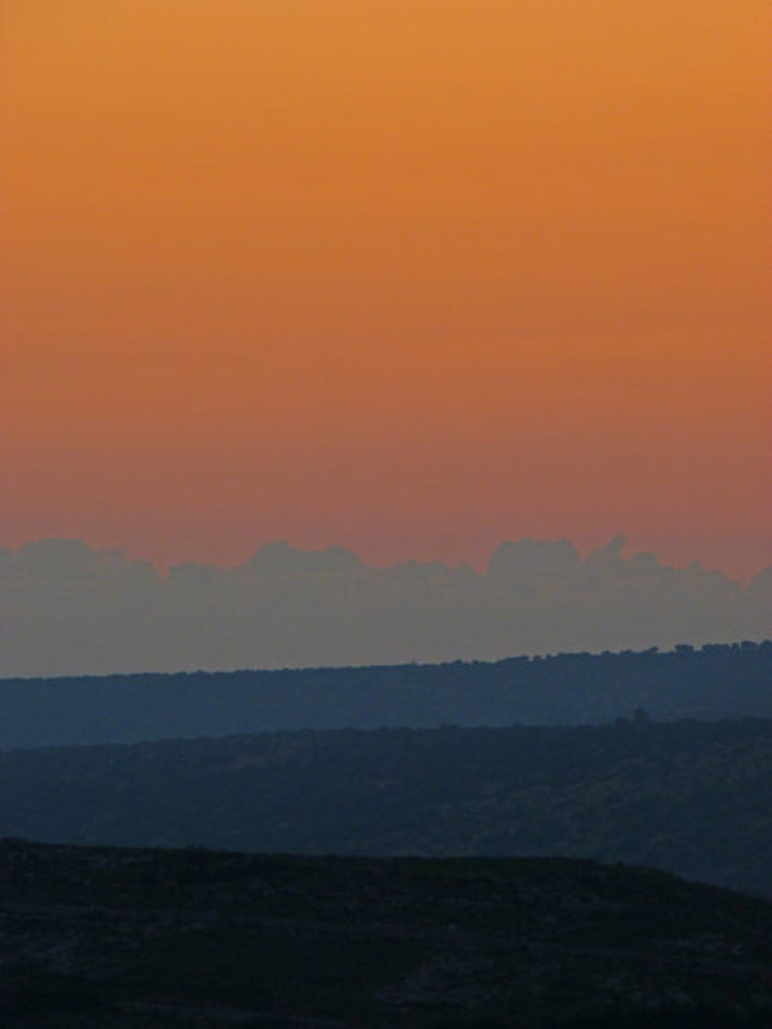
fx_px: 13441
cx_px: 386
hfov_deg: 3.3
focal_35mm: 452
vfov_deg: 4.4
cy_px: 514
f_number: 8
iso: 80
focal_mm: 81.4
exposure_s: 1/20
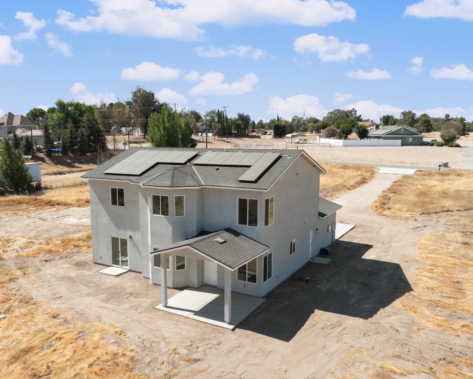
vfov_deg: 47.0
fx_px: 434
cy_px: 211
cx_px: 190
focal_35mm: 31
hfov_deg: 56.8
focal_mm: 12.29
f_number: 2.8
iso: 100
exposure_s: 1/2000
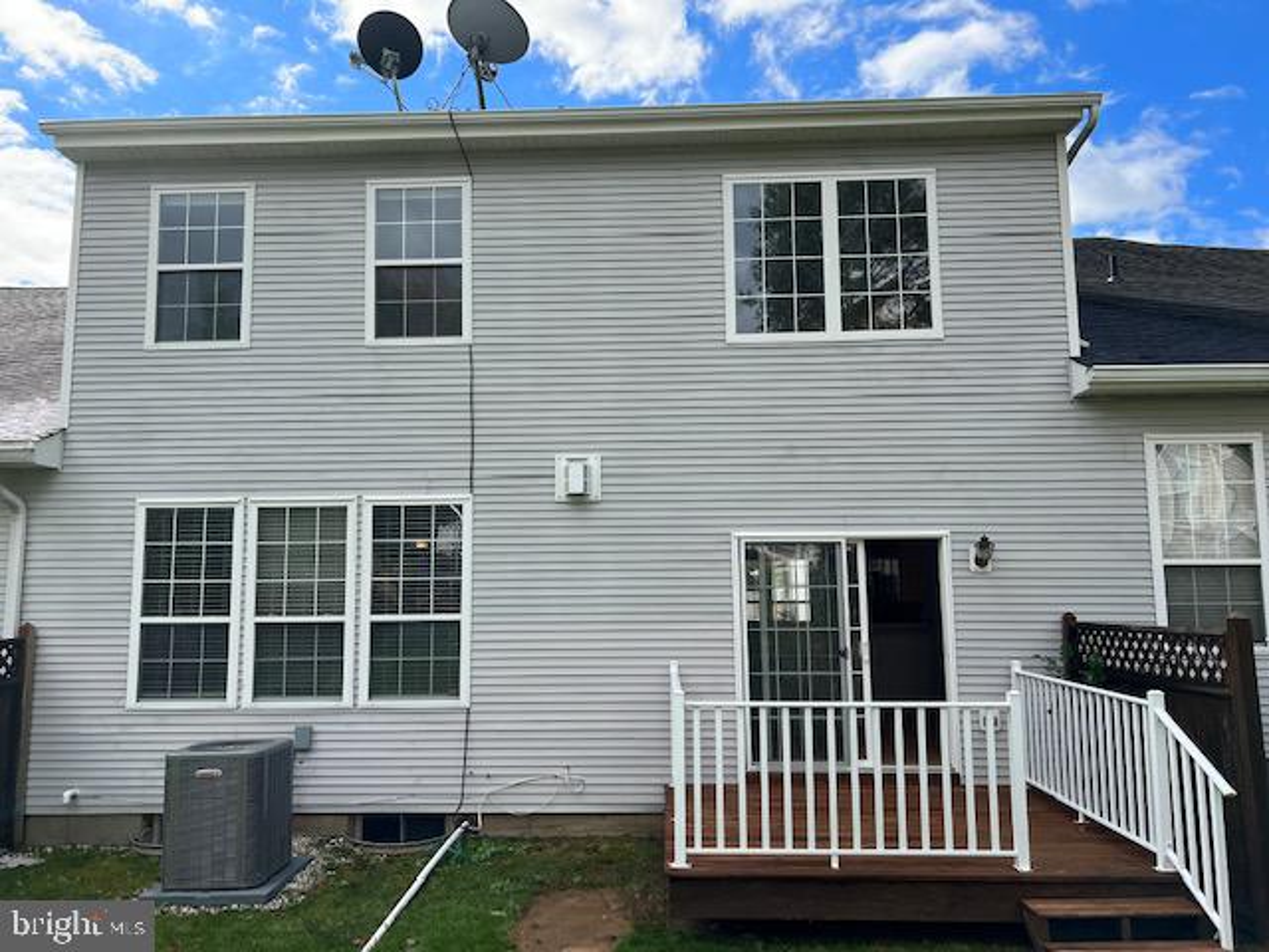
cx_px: 634
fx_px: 953
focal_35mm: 26
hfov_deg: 67.3
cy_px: 476
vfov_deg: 53.1
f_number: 1.5
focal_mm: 5.7
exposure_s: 1/2915
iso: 50
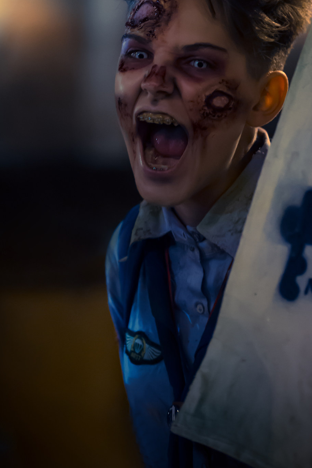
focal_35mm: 184
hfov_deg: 7.5
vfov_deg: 11.1
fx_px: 2391
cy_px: 81
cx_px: 186
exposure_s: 1/100
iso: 3200
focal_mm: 105
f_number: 3
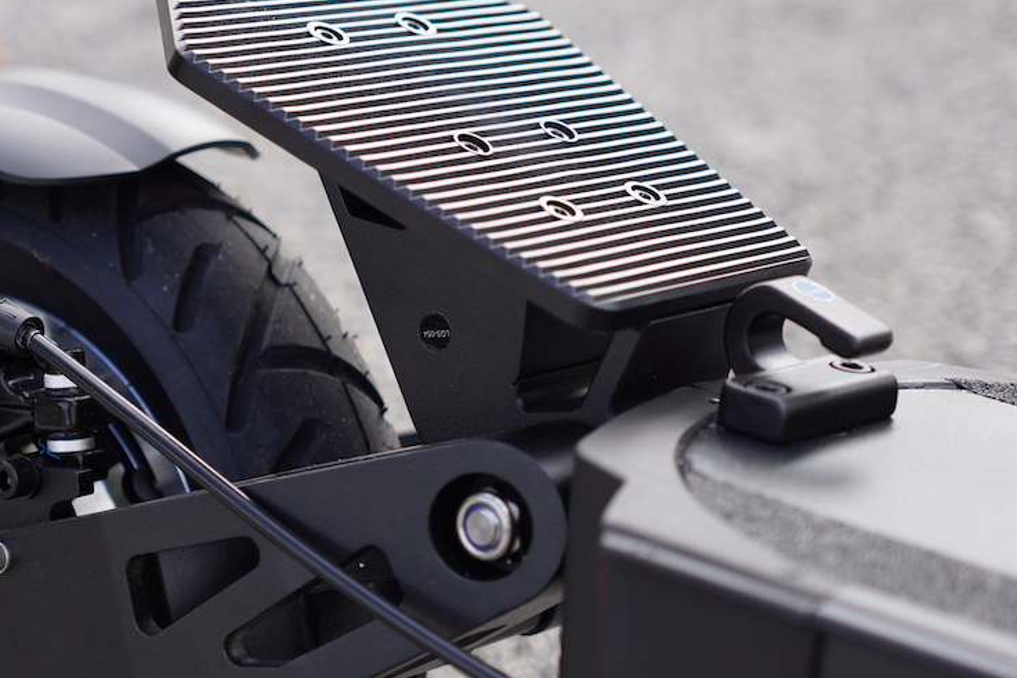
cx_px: 427
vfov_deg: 11.4
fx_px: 3385
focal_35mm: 120
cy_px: 251
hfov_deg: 17.1
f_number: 2.8
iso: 100
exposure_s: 1/400
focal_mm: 49
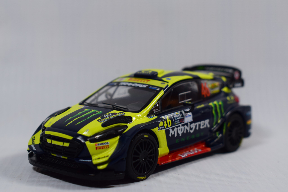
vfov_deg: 18.9
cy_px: 96
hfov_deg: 28.1
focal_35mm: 72
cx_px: 144
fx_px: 576
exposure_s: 1/60
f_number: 8
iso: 400
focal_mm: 48
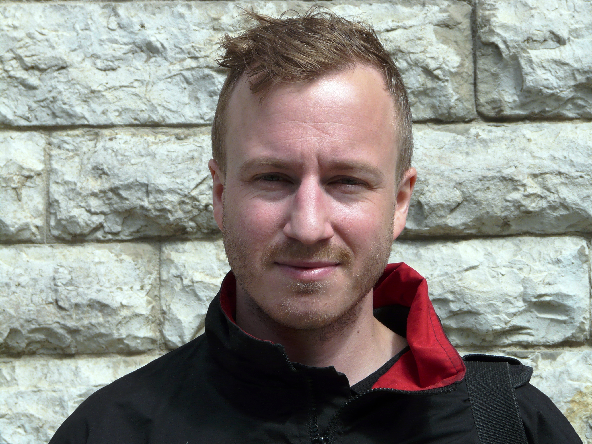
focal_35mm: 147
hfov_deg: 13.4
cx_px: 296
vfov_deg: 10.1
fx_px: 2514
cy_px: 222
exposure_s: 1/400
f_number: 5
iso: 100
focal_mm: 24.2
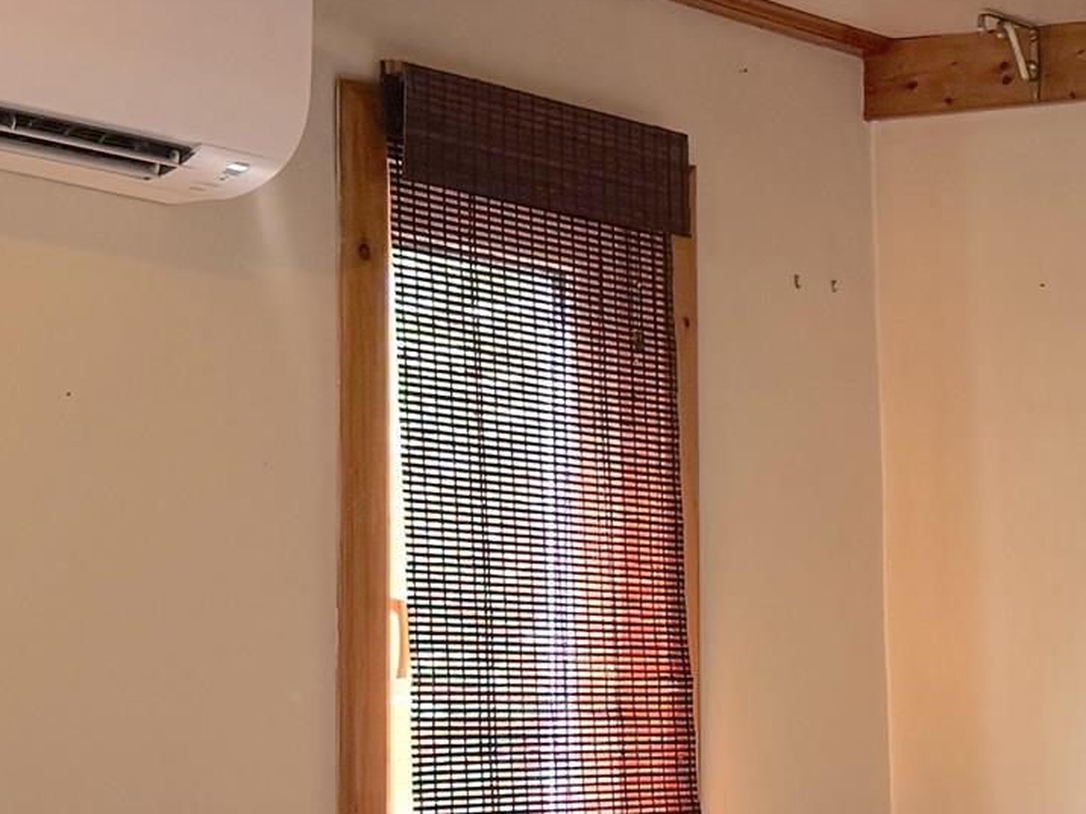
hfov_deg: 17.9
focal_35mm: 103
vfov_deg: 14.3
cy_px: 693
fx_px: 3231
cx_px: 1379
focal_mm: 6.76
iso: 100
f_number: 1.78
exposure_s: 1/60
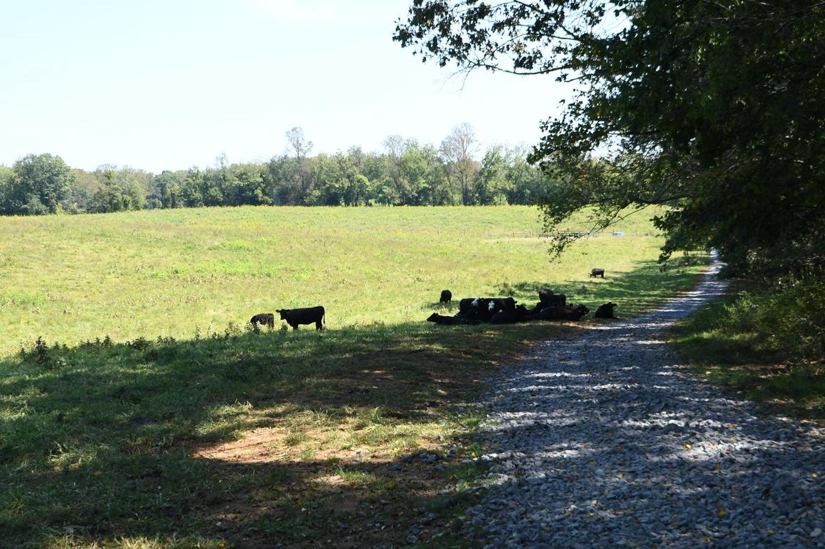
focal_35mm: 58
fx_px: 1329
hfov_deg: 34.5
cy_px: 290
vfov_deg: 23.4
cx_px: 428
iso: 100
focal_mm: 24
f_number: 5.6
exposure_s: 1/125
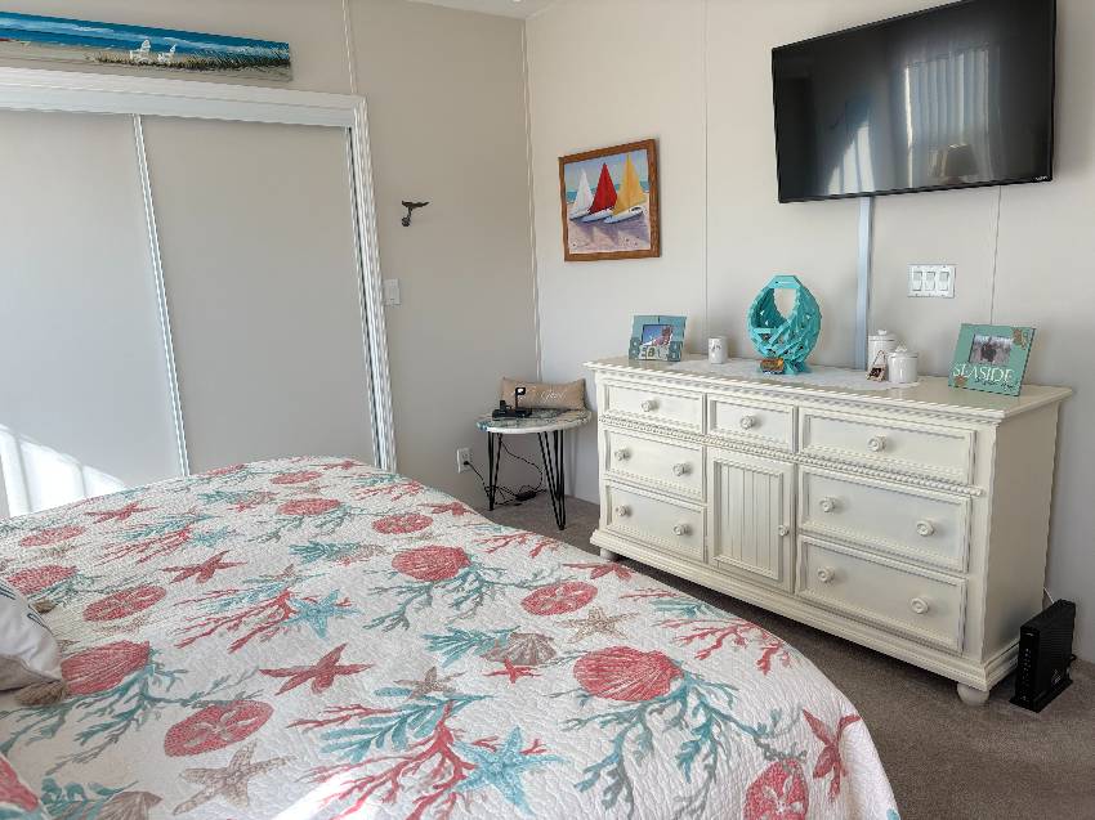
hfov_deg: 67.3
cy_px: 410
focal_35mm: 26
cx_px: 548
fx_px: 822
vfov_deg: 53.0
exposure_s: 1/120
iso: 40
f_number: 1.6
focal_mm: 5.96
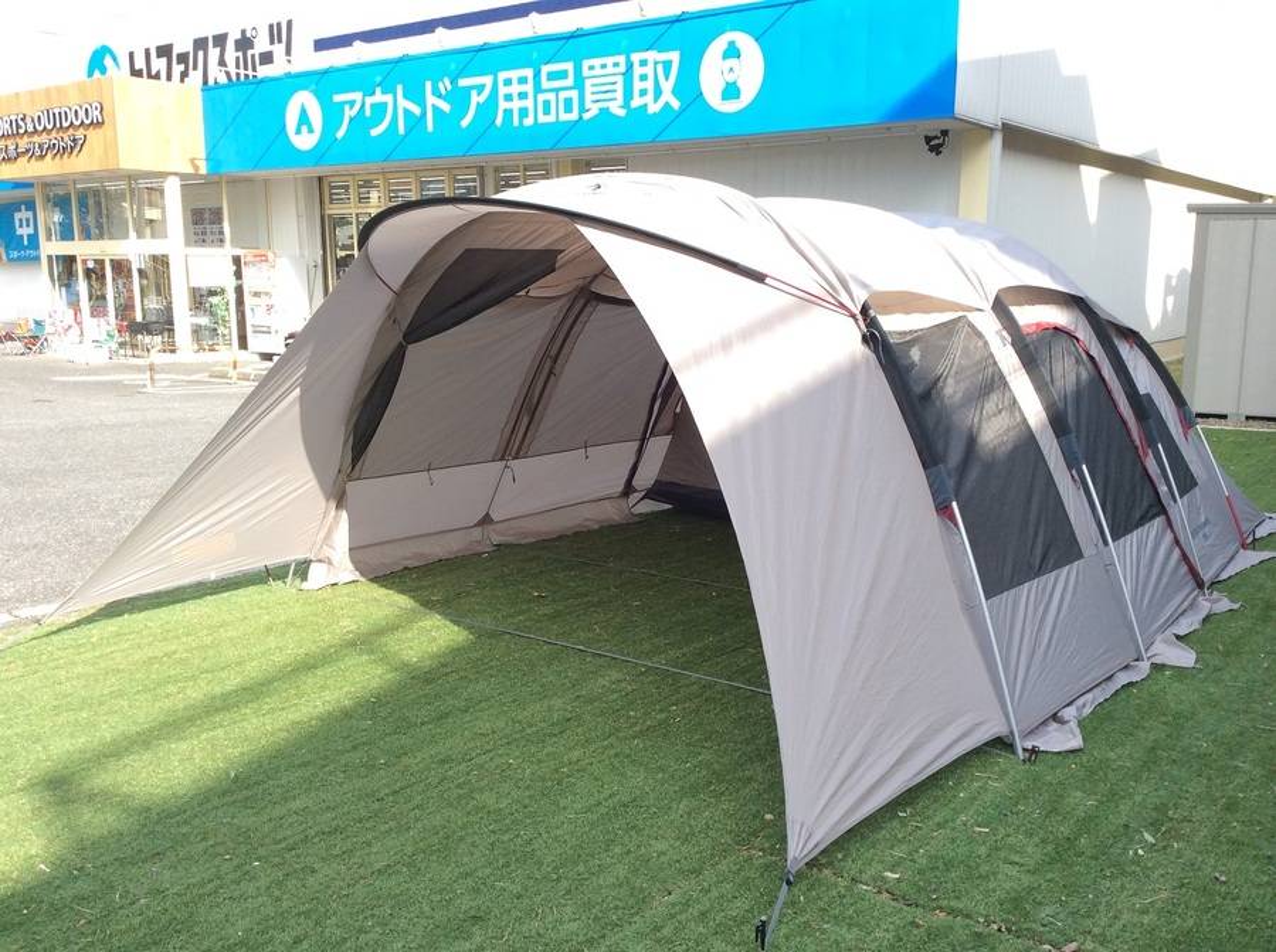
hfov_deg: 56.9
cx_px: 638
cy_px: 476
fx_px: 1178
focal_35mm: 32
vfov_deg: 44.0
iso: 32
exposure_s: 1/411
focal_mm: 3.3
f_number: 2.4
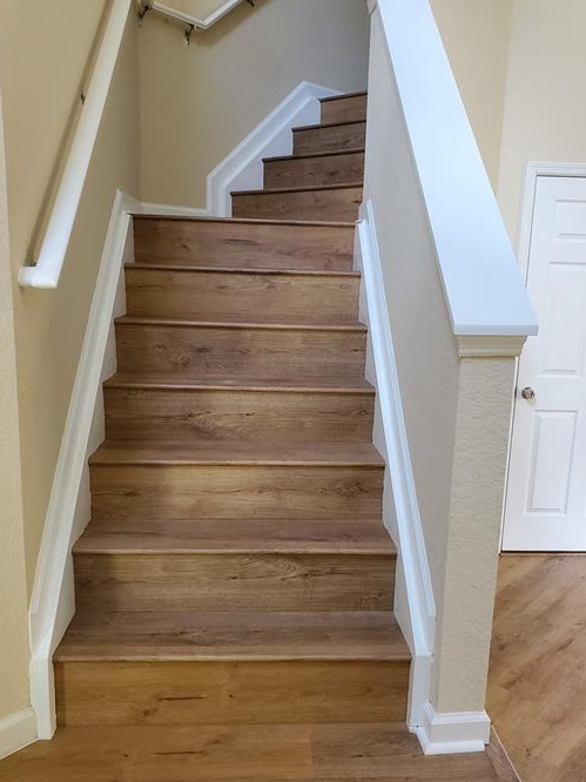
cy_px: 420
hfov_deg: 46.8
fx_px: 678
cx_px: 304
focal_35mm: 30
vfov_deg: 59.9
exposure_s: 1/40
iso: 250
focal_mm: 4.3
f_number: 2.4
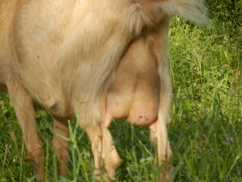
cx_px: 121
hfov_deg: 6.6
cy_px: 91
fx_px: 2097
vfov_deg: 5.0
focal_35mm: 300
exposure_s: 1/320
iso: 250
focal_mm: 52.5
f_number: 5.9
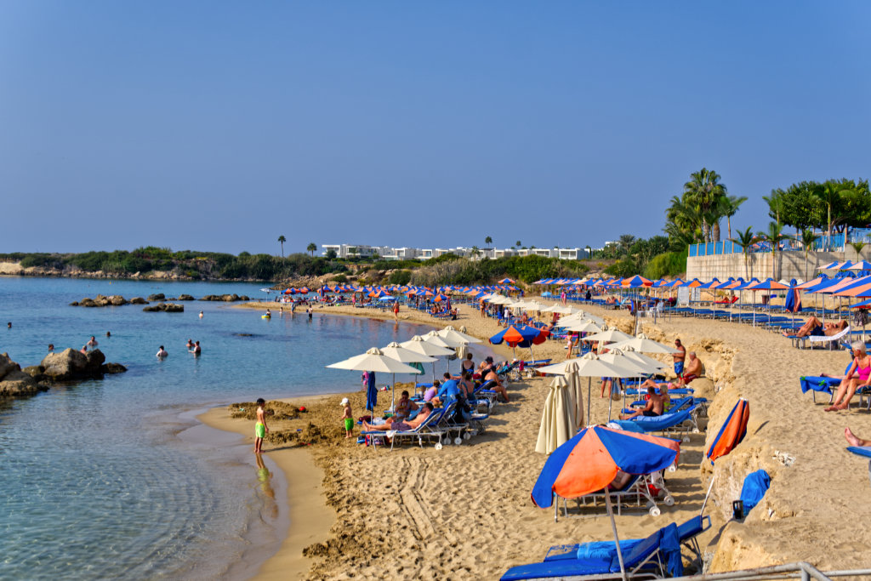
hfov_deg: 43.6
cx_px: 436
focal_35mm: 45
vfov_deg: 29.9
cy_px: 290
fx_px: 1089
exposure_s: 1/1250
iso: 100
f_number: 5
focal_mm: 30
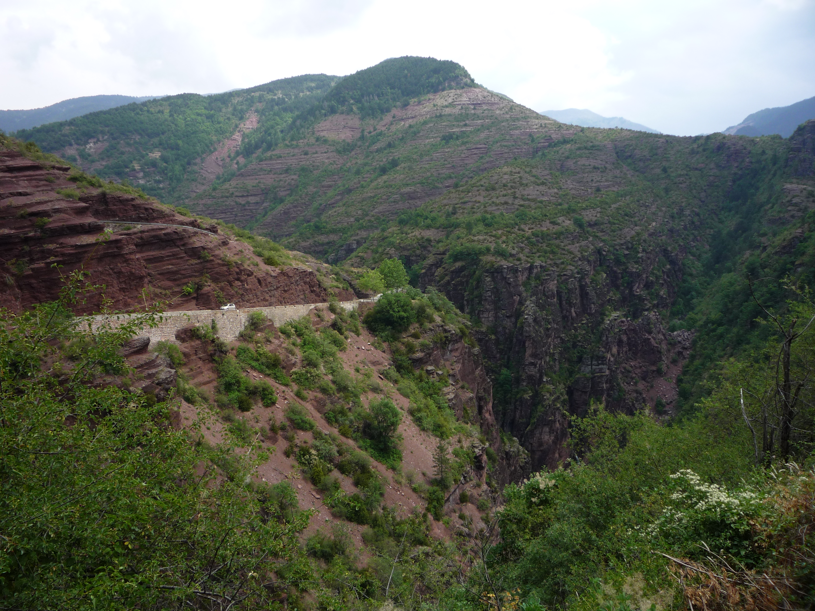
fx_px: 706
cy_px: 306
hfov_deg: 60.0
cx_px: 408
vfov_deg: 46.8
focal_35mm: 30
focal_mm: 5.2
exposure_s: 1/400
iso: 100
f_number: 4.5
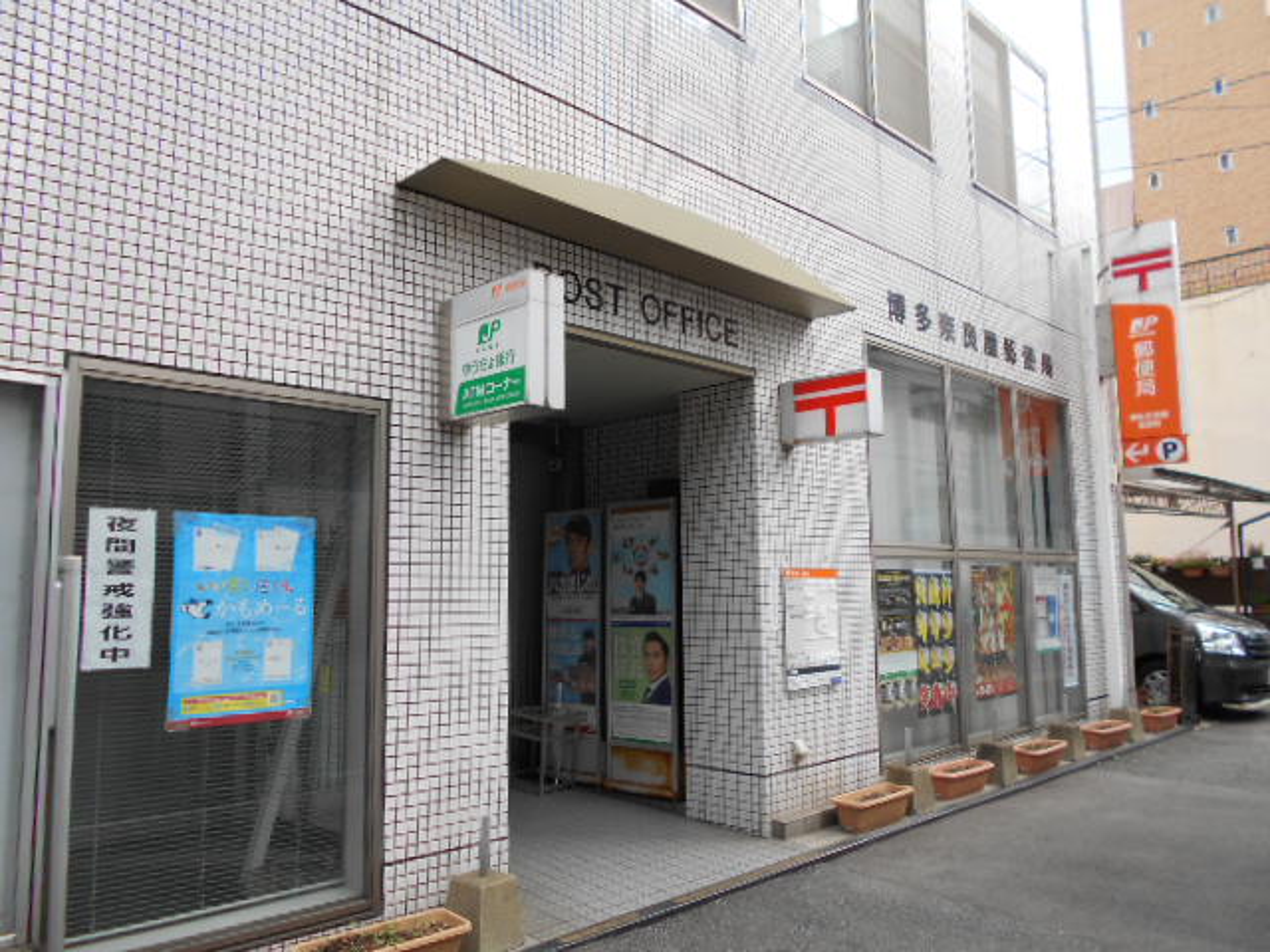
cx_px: 635
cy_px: 476
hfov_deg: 67.3
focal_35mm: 26
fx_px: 954
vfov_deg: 53.1
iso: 80
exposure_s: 1/160
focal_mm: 4.6
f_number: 3.2
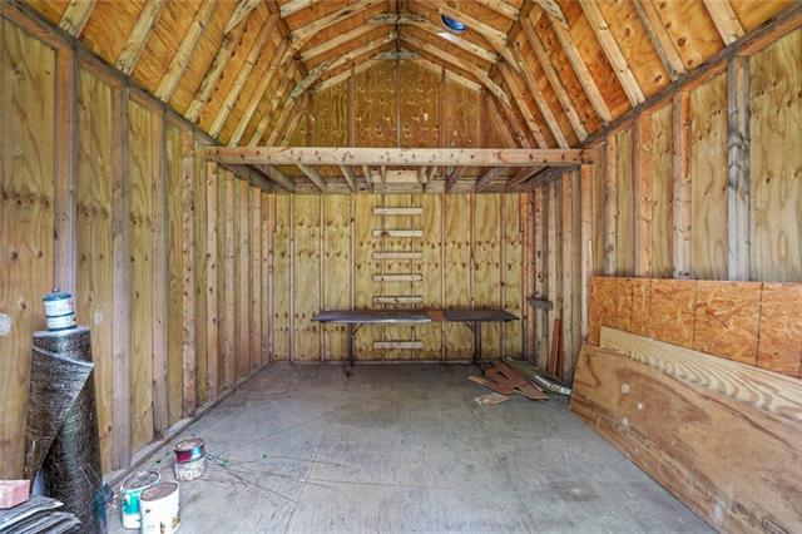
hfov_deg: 93.3
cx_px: 401
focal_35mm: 17
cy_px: 267
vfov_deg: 70.4
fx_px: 379
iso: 800
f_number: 11
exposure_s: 1/2.5
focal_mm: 17
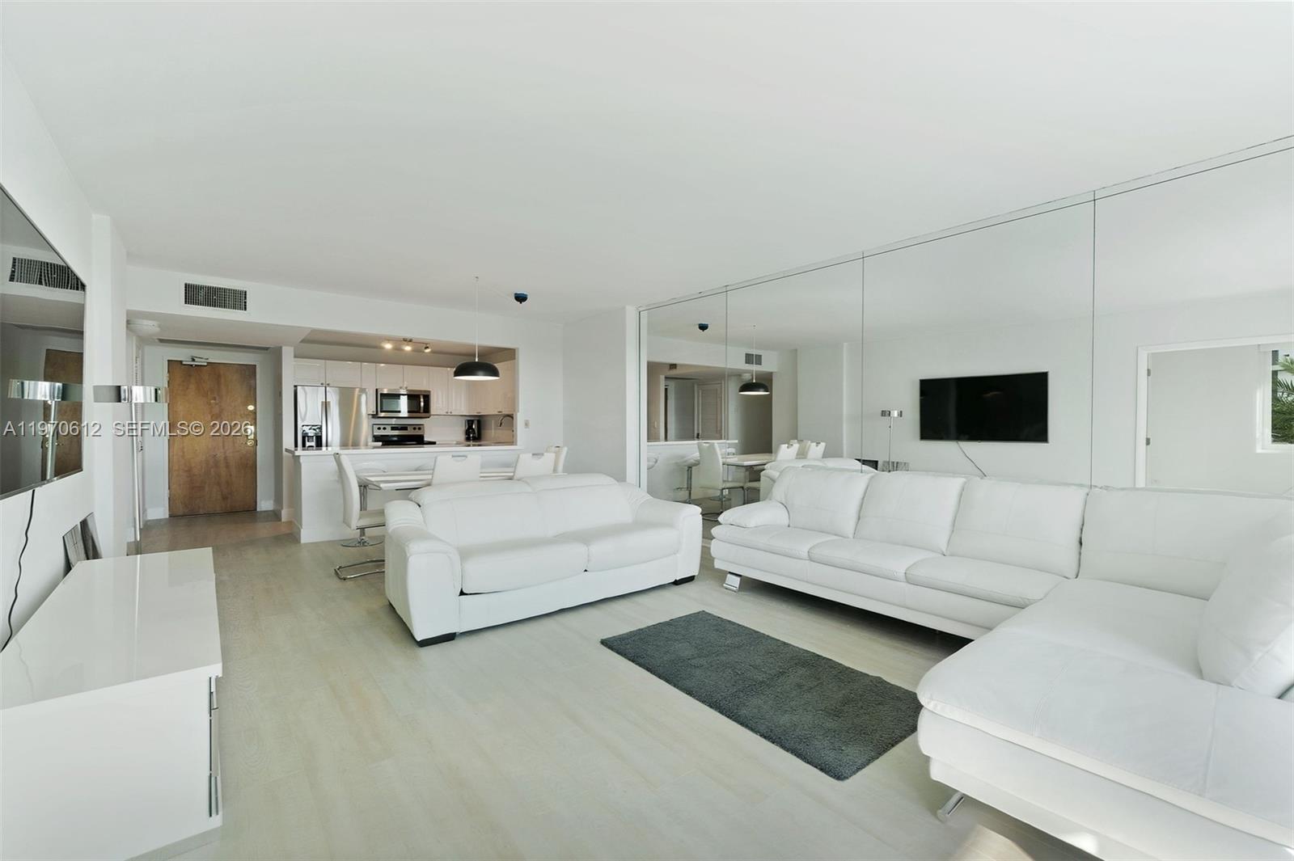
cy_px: 430
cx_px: 647
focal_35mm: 14
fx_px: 503
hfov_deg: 104.3
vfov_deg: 81.1
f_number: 8
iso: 100
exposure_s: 1/5
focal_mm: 14
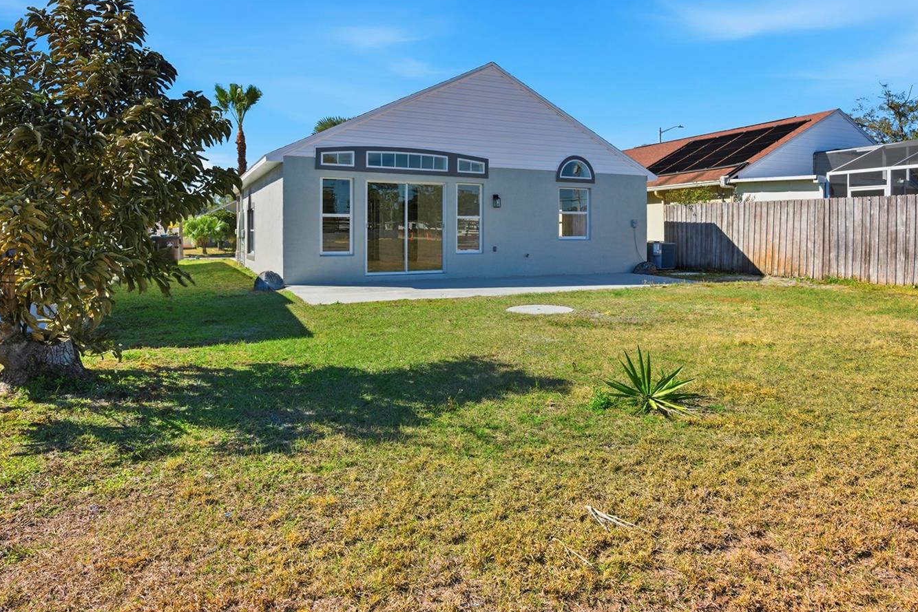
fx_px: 612
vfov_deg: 53.0
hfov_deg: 73.4
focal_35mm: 24
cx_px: 523
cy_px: 269
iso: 100
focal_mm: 20
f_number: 8
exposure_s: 1/500
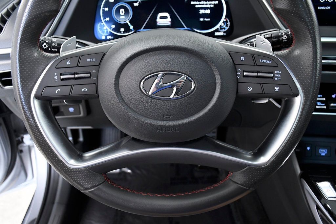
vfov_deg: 43.6
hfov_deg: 61.9
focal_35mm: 30
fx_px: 280
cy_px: 112
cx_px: 168
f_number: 5
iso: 2500
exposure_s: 1/100
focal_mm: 20
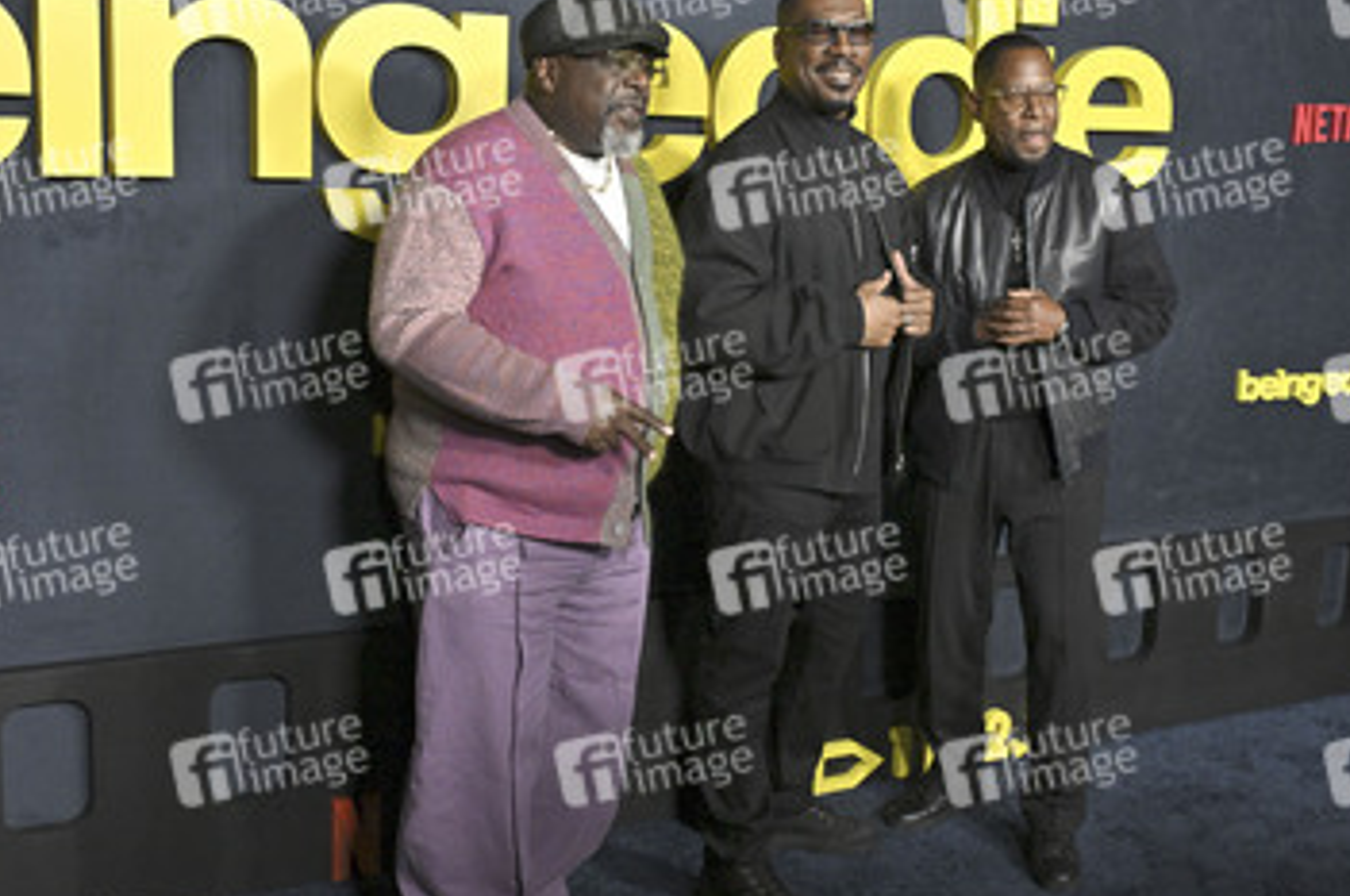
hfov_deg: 43.6
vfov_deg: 29.8
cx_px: 706
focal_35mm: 45
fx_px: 1685
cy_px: 473
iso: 2500
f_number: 5.6
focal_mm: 35
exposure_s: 1/320
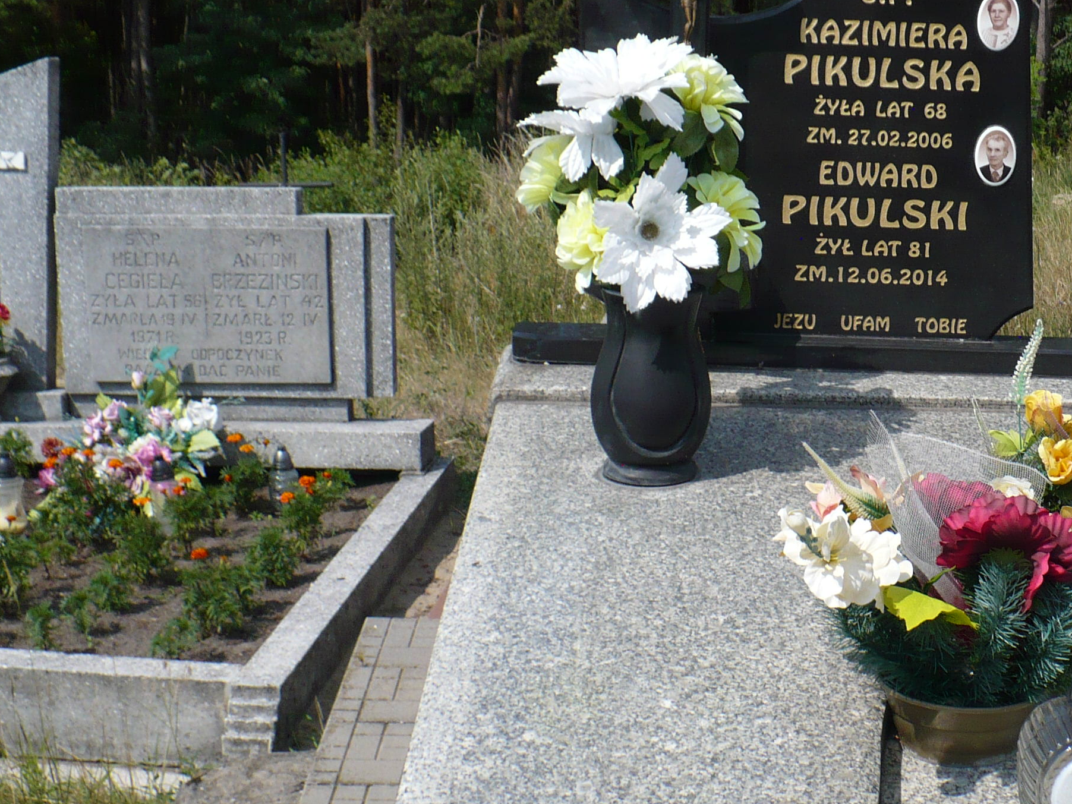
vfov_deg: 23.1
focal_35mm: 63
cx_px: 869
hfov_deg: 29.9
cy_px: 577
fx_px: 1951
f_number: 8
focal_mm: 6.1
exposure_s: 1/250
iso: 100
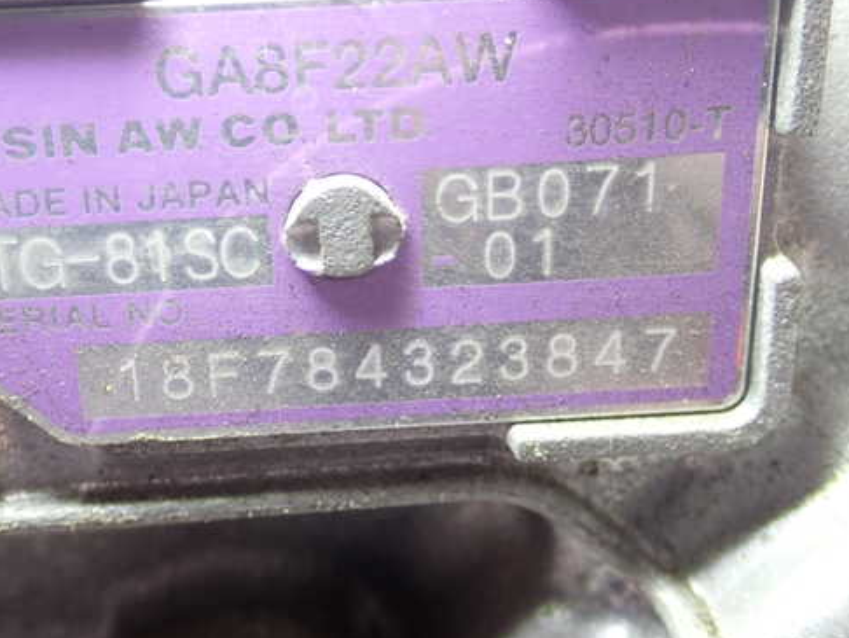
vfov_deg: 25.3
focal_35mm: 58
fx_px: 1423
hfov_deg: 33.1
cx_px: 351
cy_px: 327
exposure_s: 1/100
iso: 200
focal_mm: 8.4
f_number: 3.1
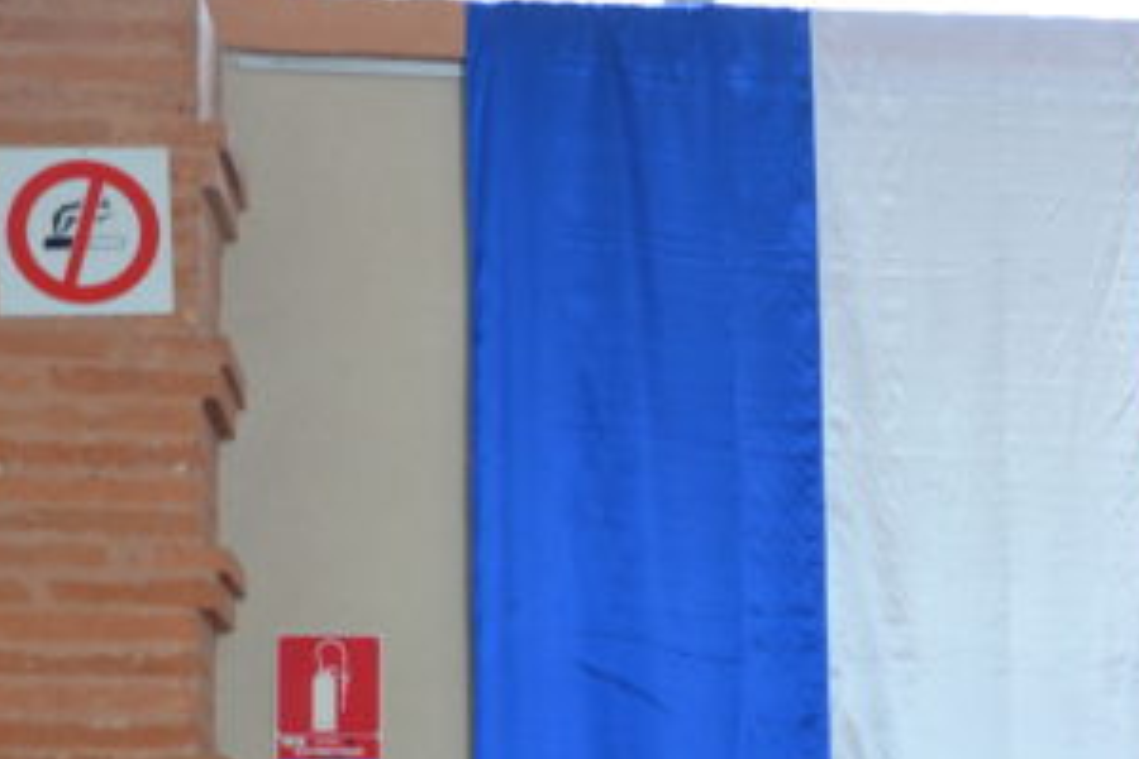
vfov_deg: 13.7
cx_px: 930
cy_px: 778
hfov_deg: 20.6
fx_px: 3100
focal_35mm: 98
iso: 400
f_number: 4
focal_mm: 28
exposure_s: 1/20
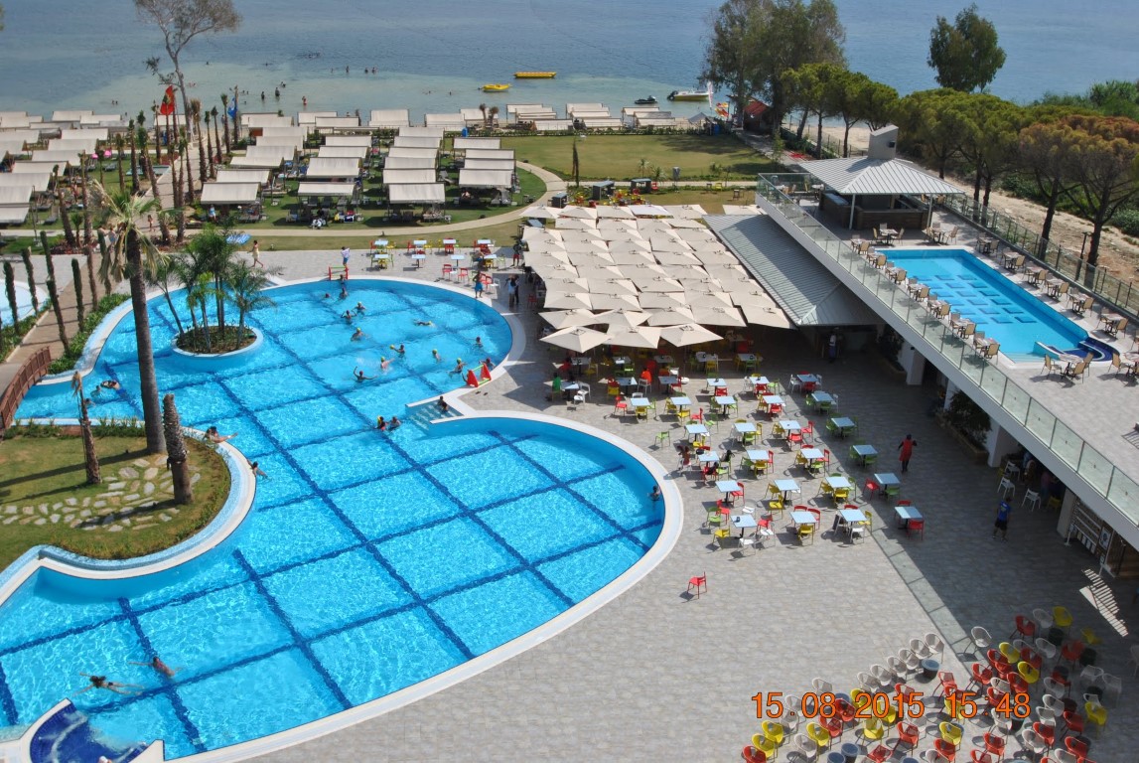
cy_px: 382
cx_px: 570
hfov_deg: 53.1
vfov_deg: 37.0
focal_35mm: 36
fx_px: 1140
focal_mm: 24
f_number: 9
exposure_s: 1/320
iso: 100
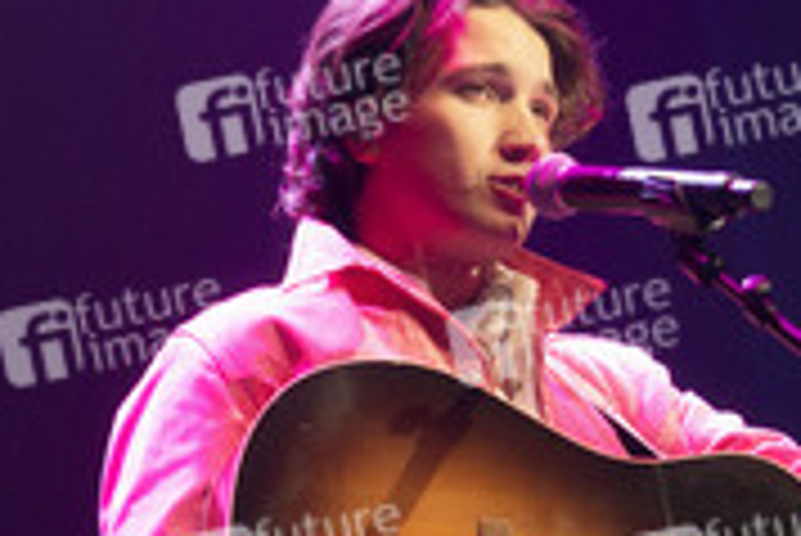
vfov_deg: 6.3
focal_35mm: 218
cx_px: 623
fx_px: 4854
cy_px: 446
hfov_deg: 9.4
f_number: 3.5
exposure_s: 1/200
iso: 1600
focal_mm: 86
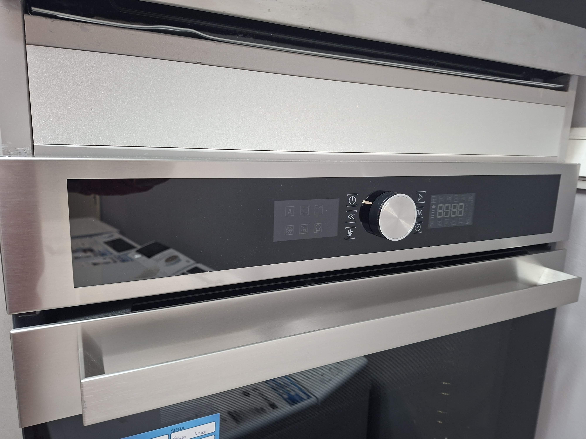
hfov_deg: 73.9
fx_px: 389
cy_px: 220
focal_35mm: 23
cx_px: 293
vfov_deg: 58.9
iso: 400
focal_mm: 5.54
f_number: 1.8
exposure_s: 1/33
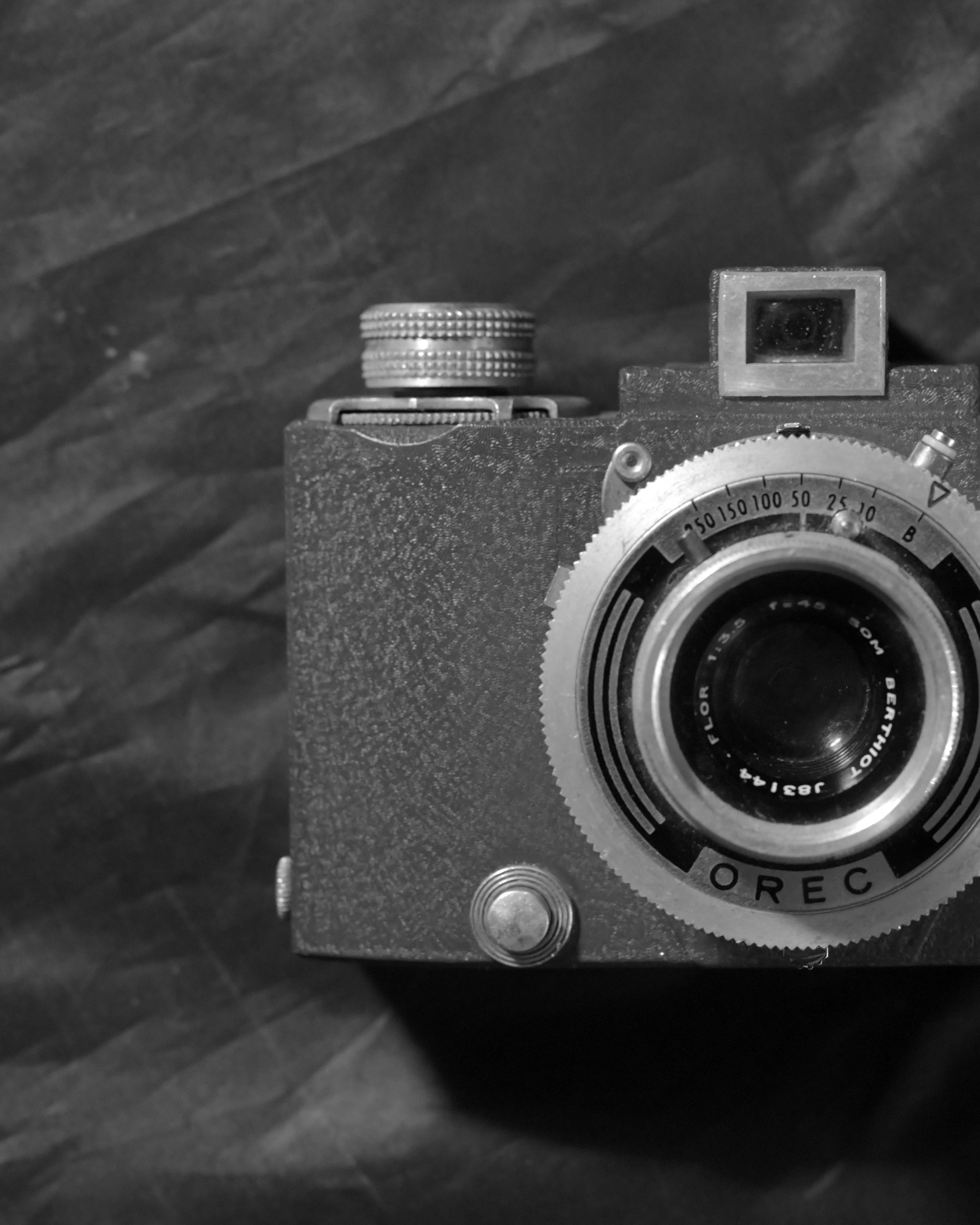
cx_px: 822
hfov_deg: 21.2
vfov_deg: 26.8
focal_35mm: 71
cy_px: 613
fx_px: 2574
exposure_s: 1/125
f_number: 4
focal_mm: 50
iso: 1600
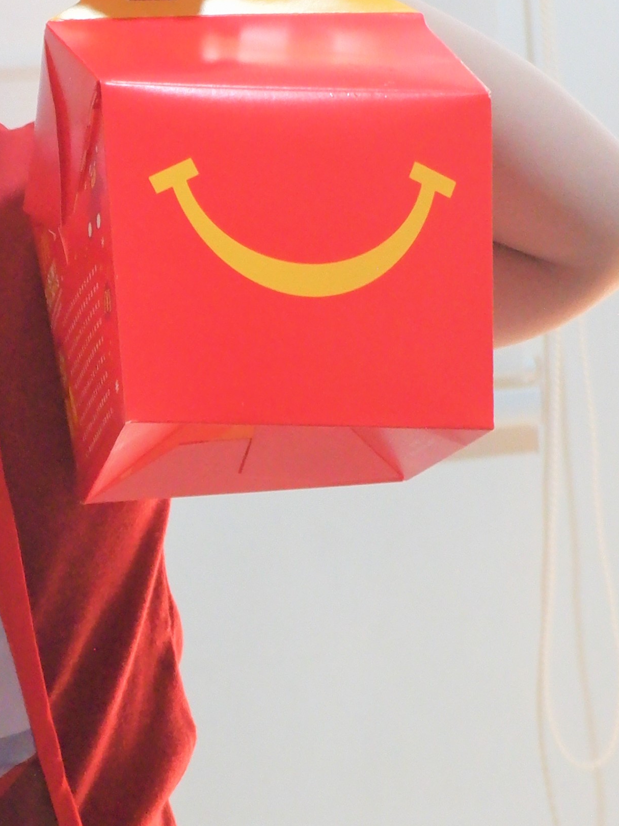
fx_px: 2313
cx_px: -96
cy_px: 293
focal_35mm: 97
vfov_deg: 20.2
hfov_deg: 14.8
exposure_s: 1/75
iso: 2000
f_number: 4
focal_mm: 21.1
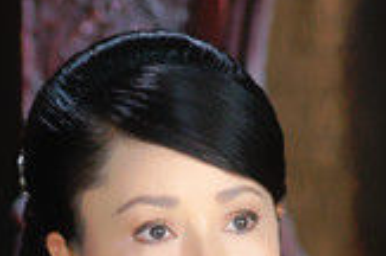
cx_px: 249
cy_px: 312
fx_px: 5174
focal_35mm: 484
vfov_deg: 2.8
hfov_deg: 4.3
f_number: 4
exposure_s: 1/60
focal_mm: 105
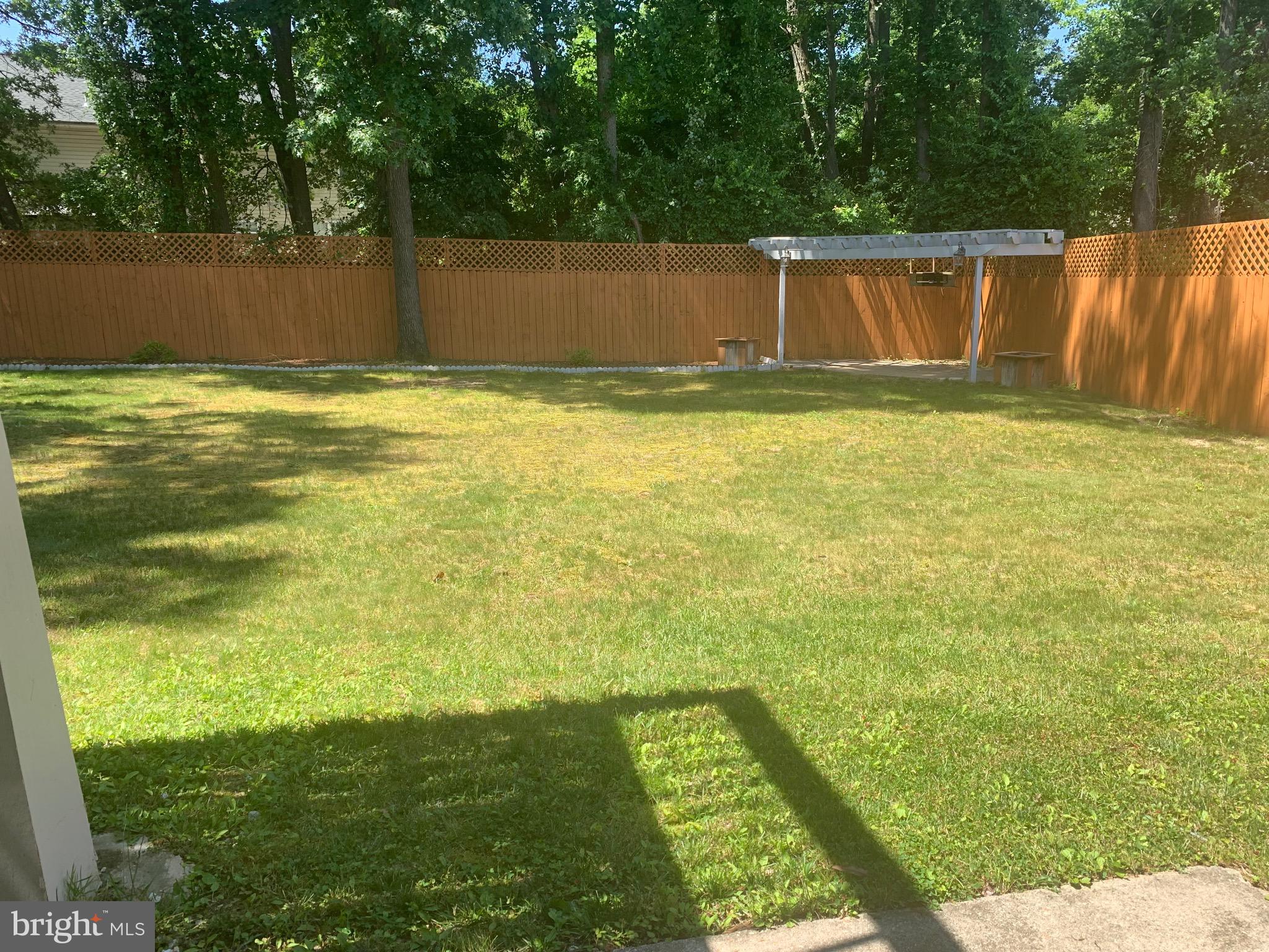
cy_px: 476
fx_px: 953
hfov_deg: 67.3
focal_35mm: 26
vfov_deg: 53.1
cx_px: 634
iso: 25
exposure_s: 1/389
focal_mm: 4.25
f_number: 1.8
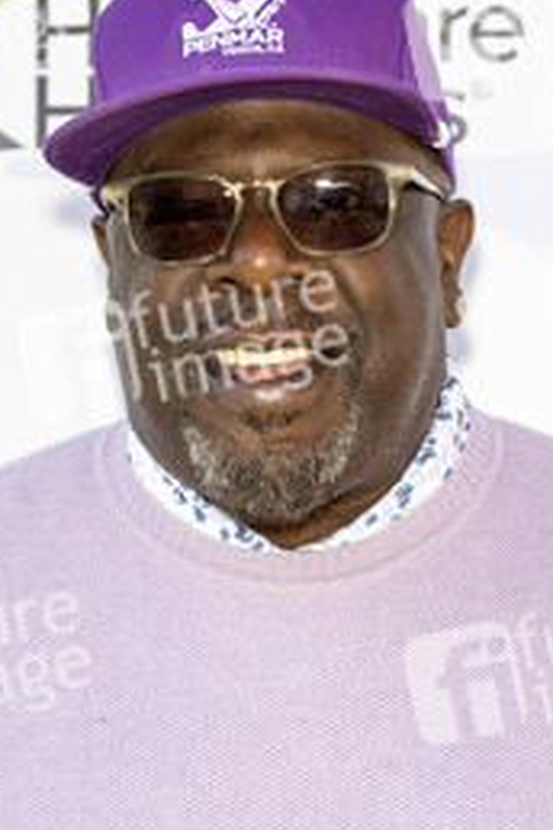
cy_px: 508
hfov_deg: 11.3
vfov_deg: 16.9
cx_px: 276
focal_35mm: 121
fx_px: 2788
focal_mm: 78
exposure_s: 1/200
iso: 200
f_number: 5.6
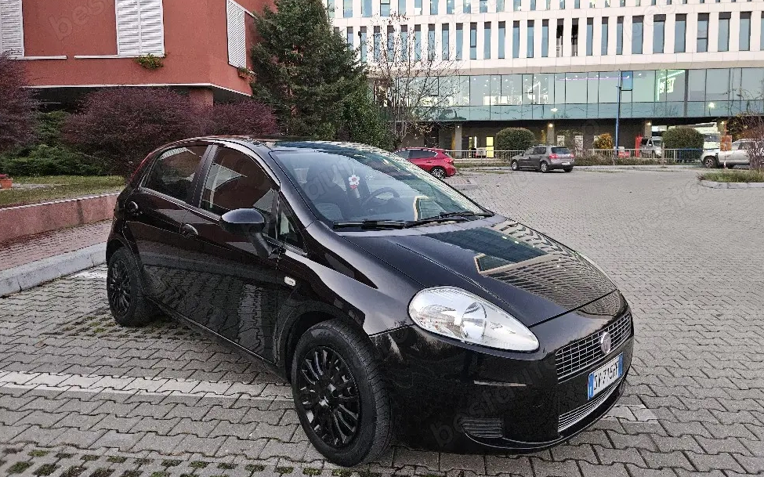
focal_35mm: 25
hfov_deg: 72.6
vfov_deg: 48.9
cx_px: 388
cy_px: 189
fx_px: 520
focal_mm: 5.4
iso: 1000
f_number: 1.8
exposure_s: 1/100
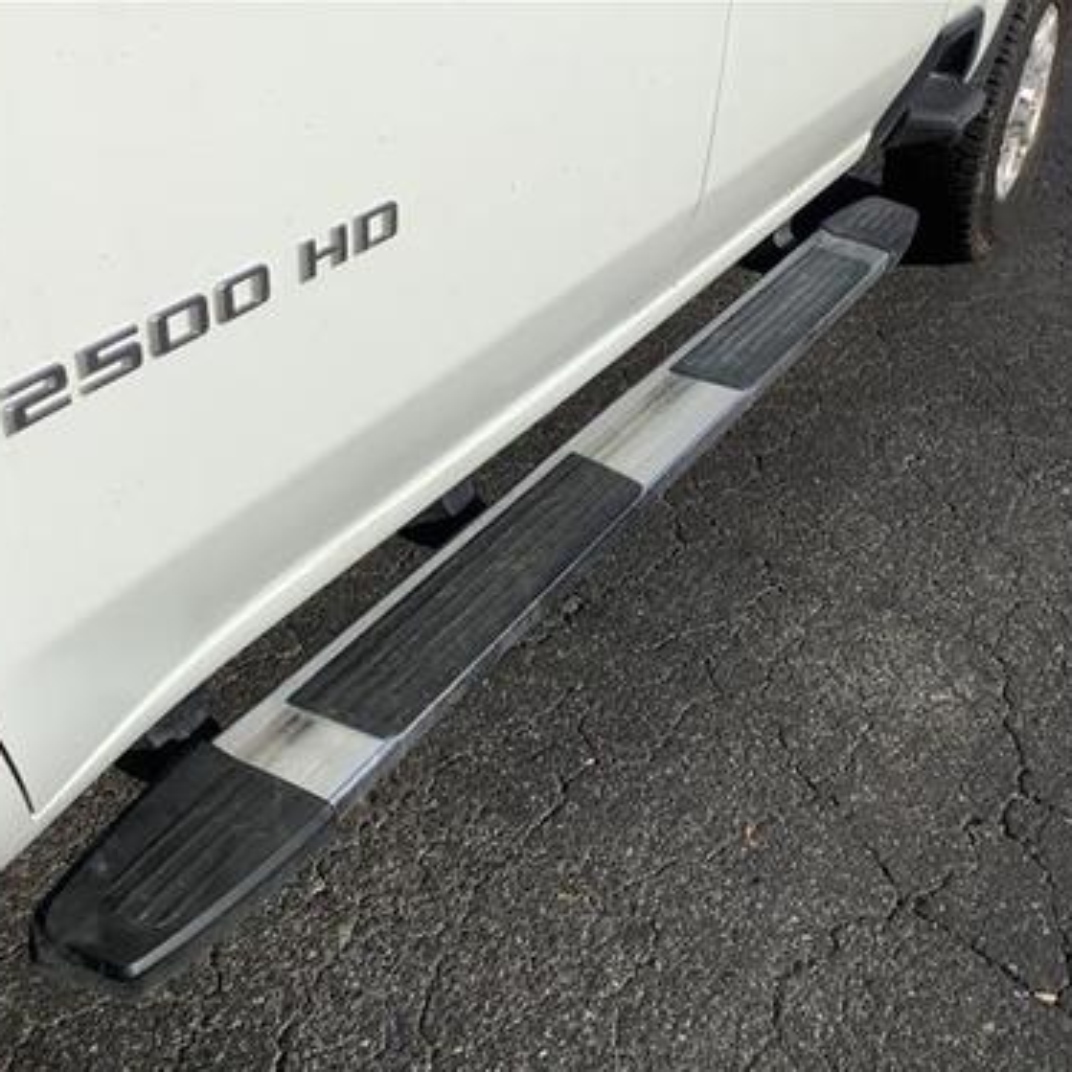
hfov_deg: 44.8
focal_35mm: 37
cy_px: 540
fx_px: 1296
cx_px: 454
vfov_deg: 44.9
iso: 25
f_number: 2.4
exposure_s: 1/3268
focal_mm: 3.3
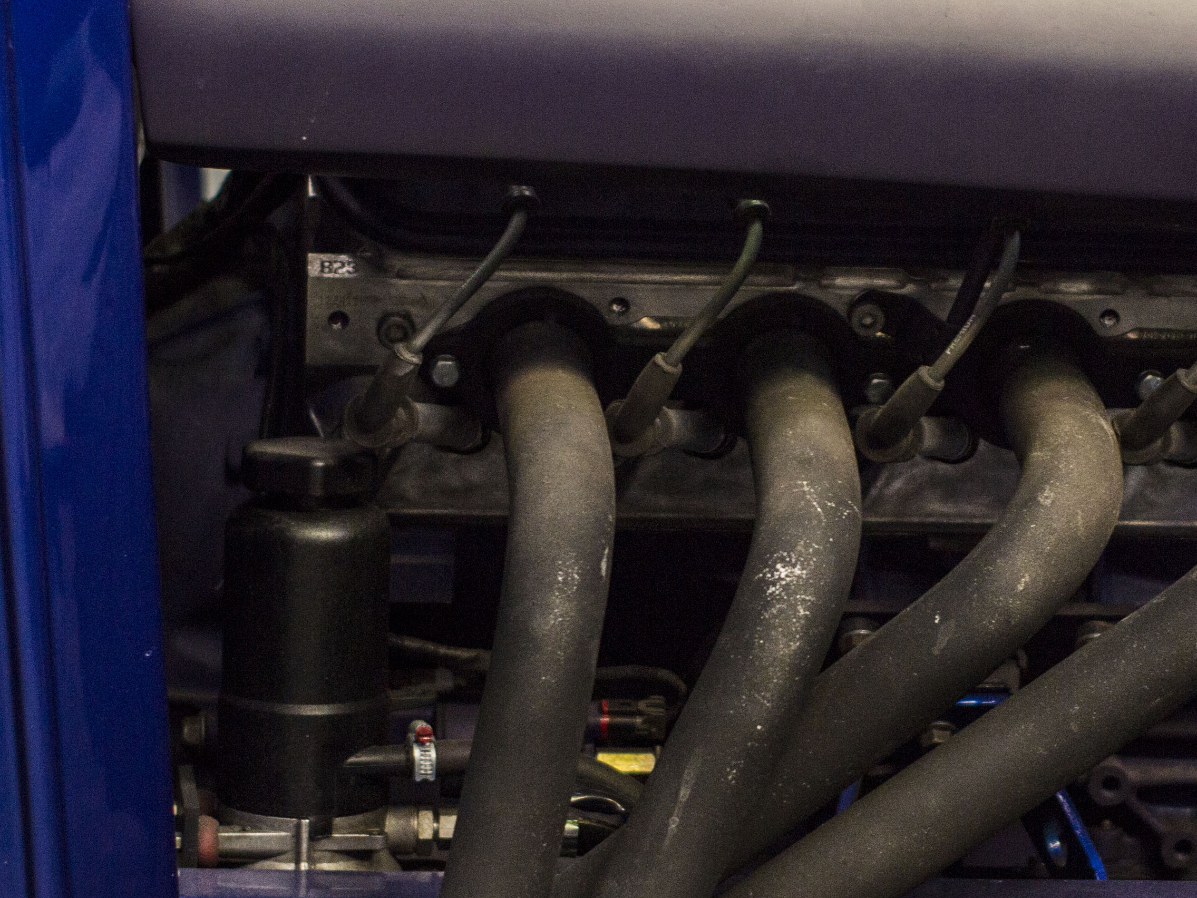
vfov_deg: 11.2
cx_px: 996
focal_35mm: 132
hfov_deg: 14.8
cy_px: 537
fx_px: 4565
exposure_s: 1/80
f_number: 2.5
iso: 200
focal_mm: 50
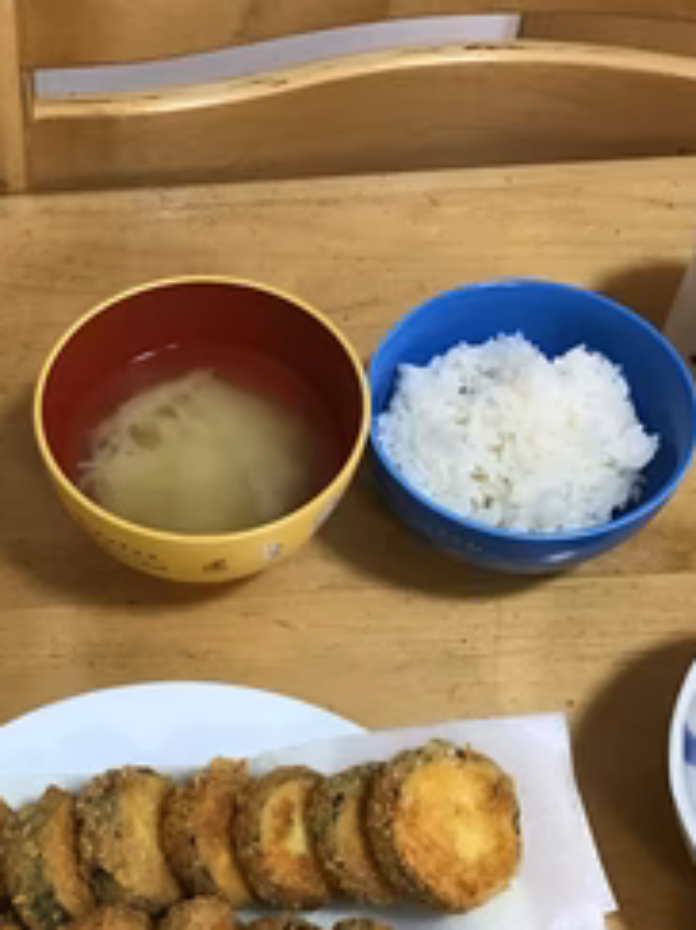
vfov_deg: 36.6
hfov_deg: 28.0
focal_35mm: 51
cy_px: 704
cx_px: 149
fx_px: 1368
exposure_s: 1/30
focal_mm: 3.3
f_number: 2.4
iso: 64
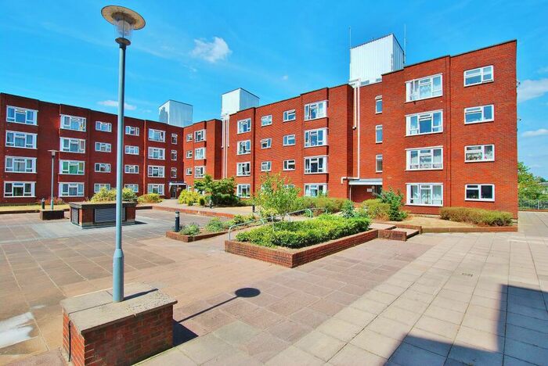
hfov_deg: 90.0
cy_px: 183
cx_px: 274
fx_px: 274
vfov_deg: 67.5
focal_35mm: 18
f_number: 7.1
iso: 100
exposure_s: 1/200
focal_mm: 12
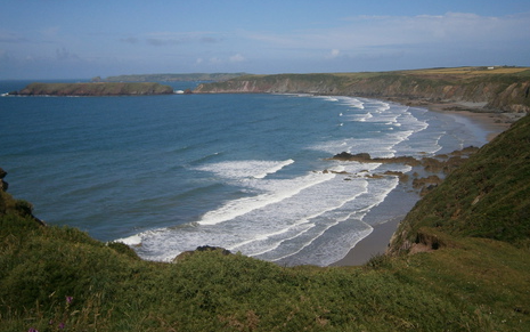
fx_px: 607
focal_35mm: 42
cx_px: 274
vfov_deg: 30.4
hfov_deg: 47.2
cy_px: 122
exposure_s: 1/320
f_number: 8.7
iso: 80
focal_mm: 6.4
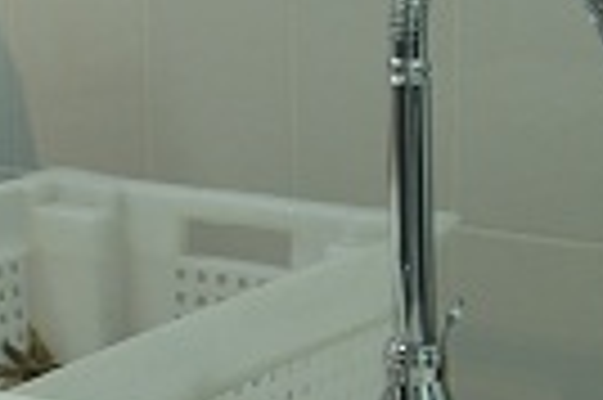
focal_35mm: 121
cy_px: 380
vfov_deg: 11.2
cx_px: 184
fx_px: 2024
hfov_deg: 16.9
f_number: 4
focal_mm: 18
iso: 560
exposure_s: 1/60
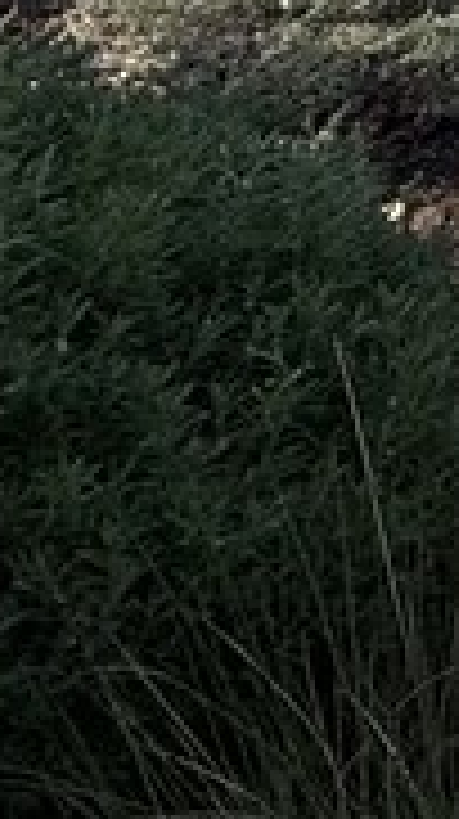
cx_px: 1750
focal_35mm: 86
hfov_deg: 8.5
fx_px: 1866
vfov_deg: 18.4
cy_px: -720
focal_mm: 2.22
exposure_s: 1/1068
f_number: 2.2
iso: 50
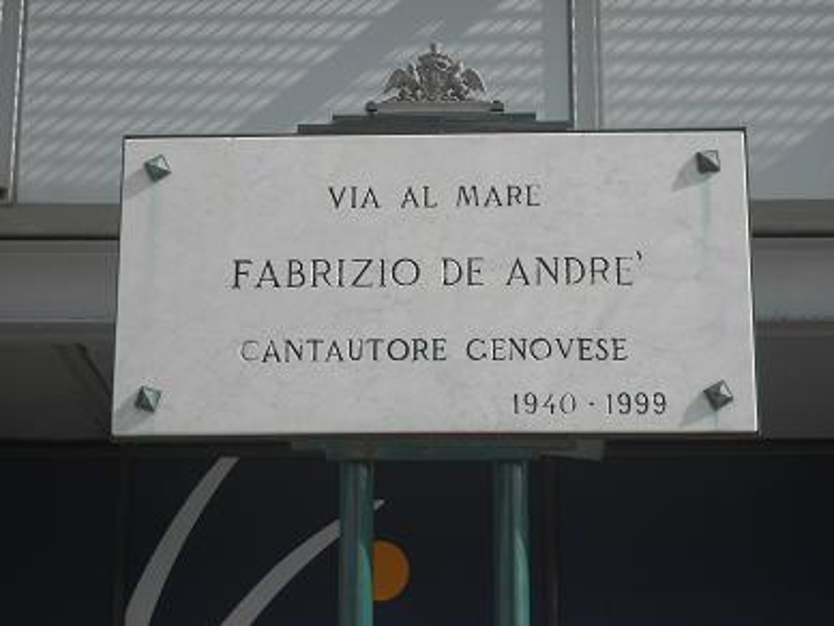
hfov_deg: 22.8
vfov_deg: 17.2
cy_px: 313
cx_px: 417
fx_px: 2073
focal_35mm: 86
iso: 80
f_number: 6.3
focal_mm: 15.4
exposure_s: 1/400
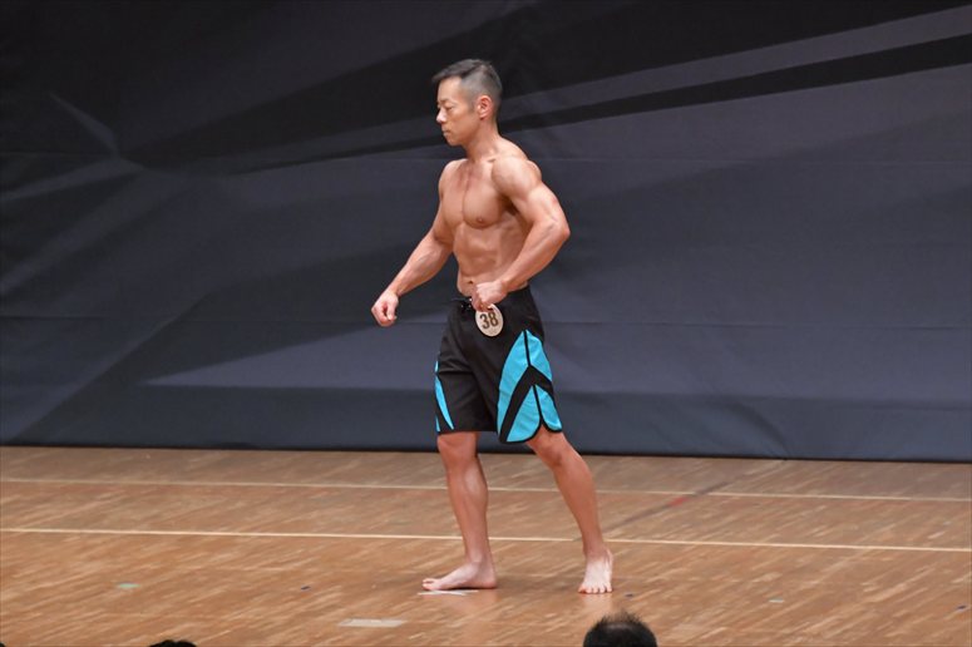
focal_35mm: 300
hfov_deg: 6.9
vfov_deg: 4.6
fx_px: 8096
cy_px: 324
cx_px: 486
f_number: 5.6
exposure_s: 1/400
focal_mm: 200
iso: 6400
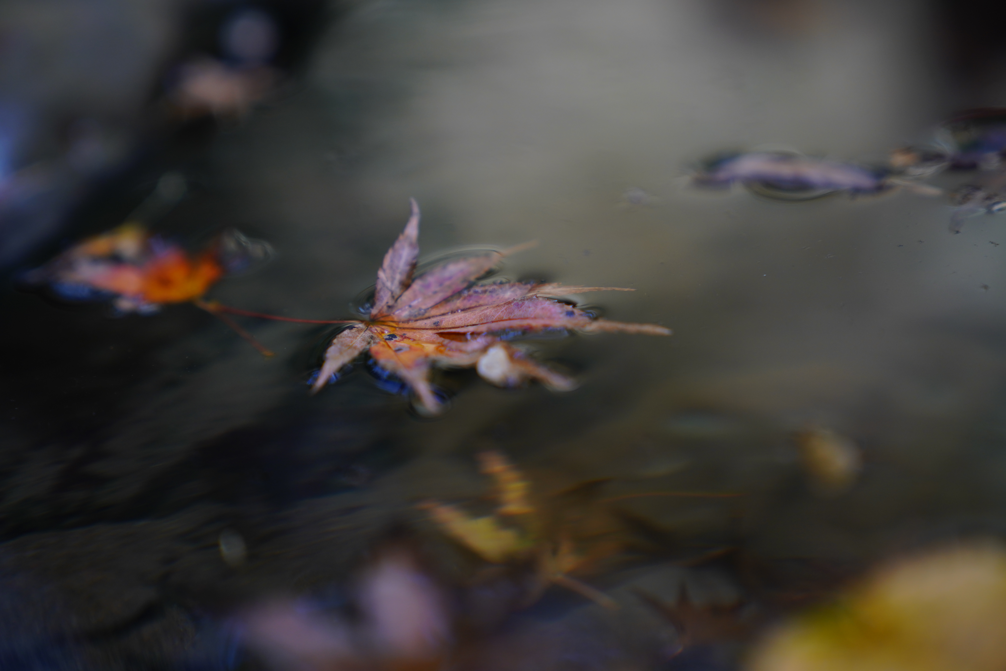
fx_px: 1956
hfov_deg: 28.8
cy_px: 336
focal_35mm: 70
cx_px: 503
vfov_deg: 19.5
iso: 400
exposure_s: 1/160
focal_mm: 70
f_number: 2.8
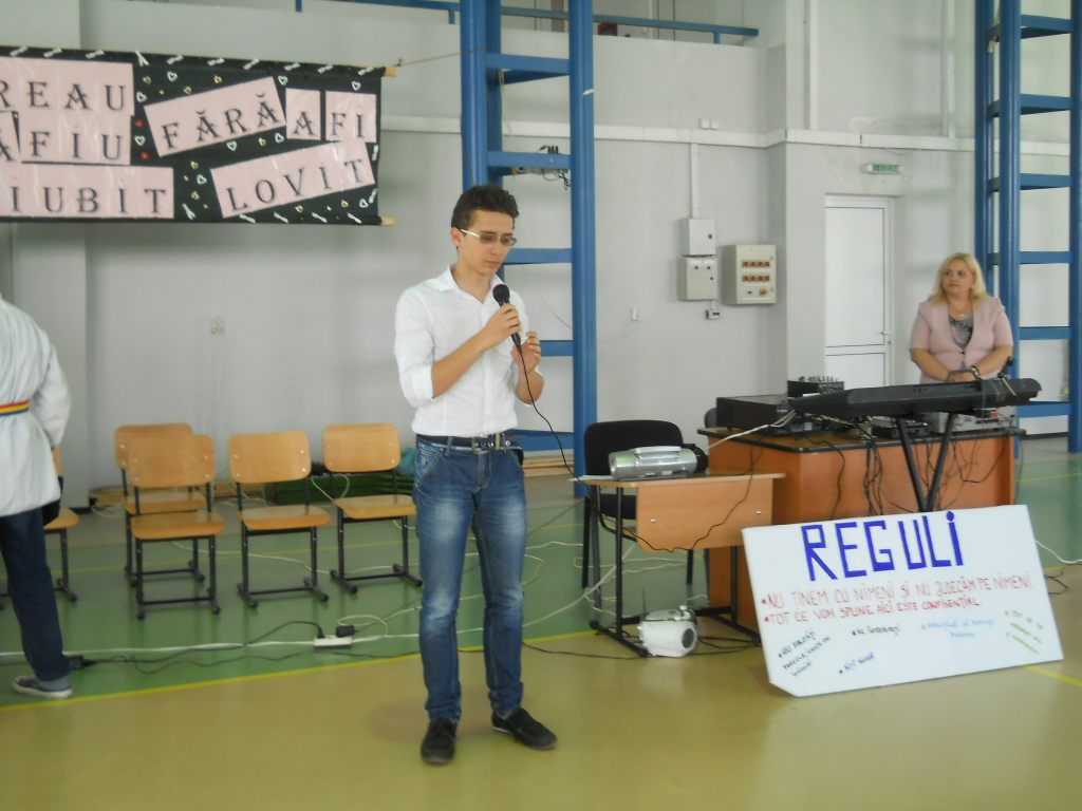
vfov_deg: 35.1
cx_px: 541
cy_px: 406
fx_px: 1282
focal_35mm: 41
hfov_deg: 45.8
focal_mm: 6.72
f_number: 3.1
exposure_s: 1/30
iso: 160
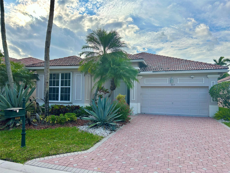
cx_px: 115
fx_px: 173
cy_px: 86
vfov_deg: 53.1
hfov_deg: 67.3
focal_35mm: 26
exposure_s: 1/3831
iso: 50
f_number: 1.5
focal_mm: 5.7
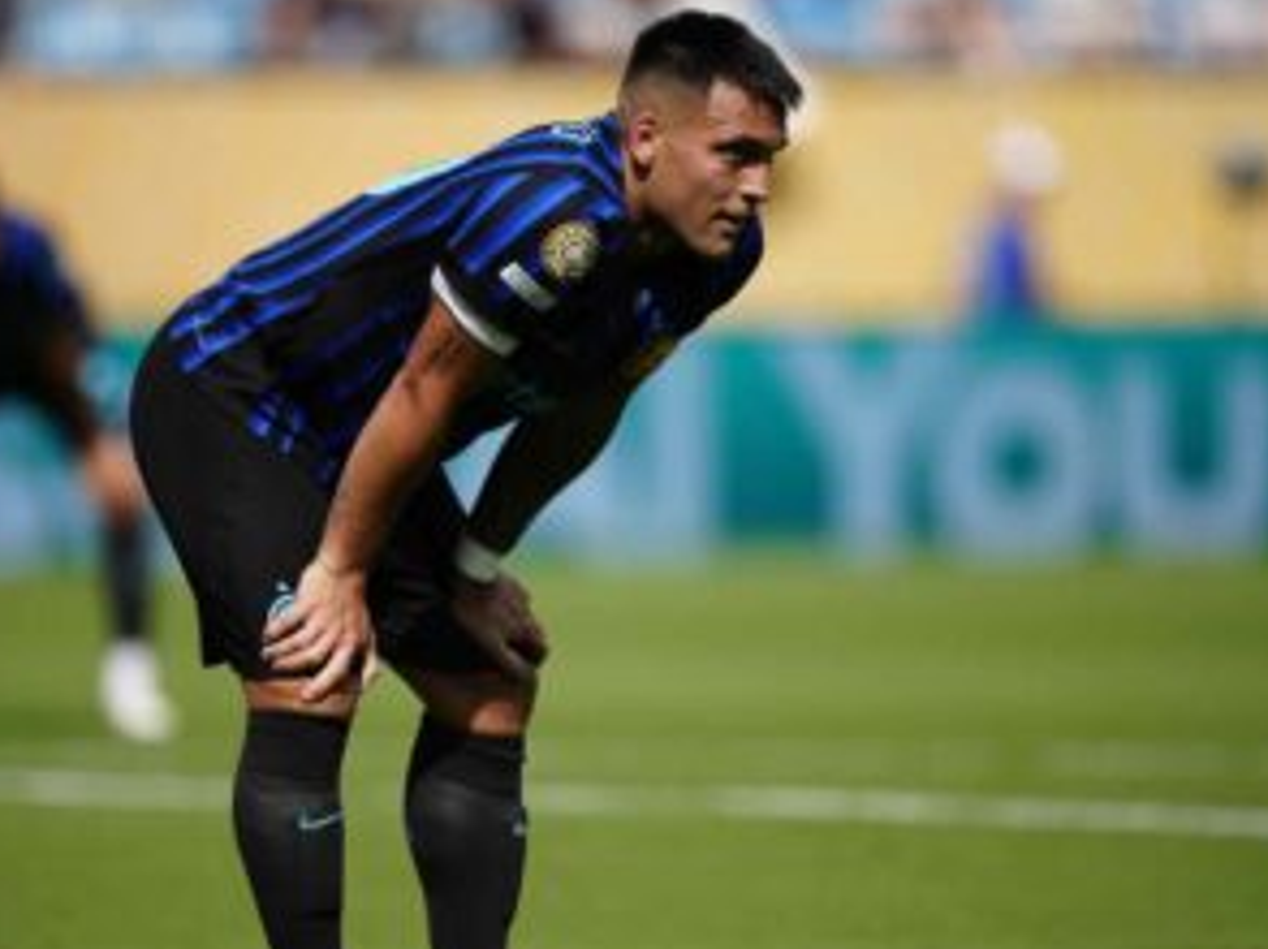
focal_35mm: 524
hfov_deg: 3.8
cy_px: 554
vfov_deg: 2.8
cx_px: 673
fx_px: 19179
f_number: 2.8
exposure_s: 1/6400
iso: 250
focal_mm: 400
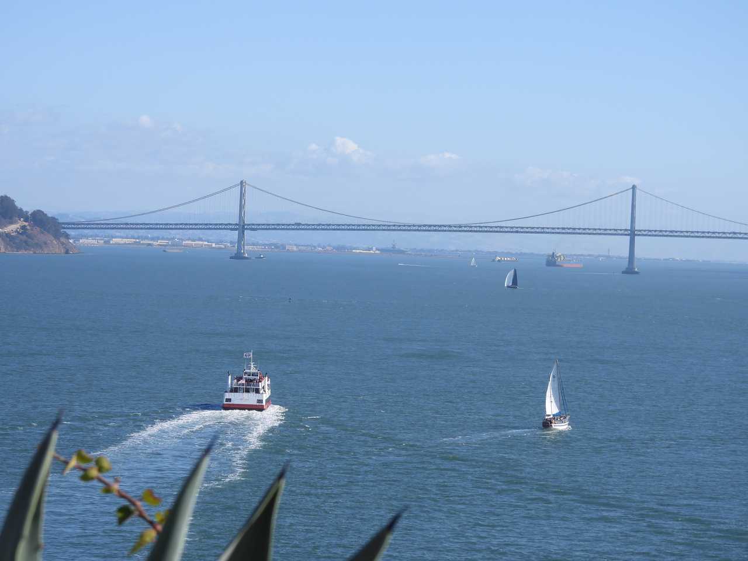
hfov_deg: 15.8
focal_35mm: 125
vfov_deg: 11.9
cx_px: 374
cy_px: 280
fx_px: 2701
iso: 100
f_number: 4
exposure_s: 1/800
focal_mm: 22.3
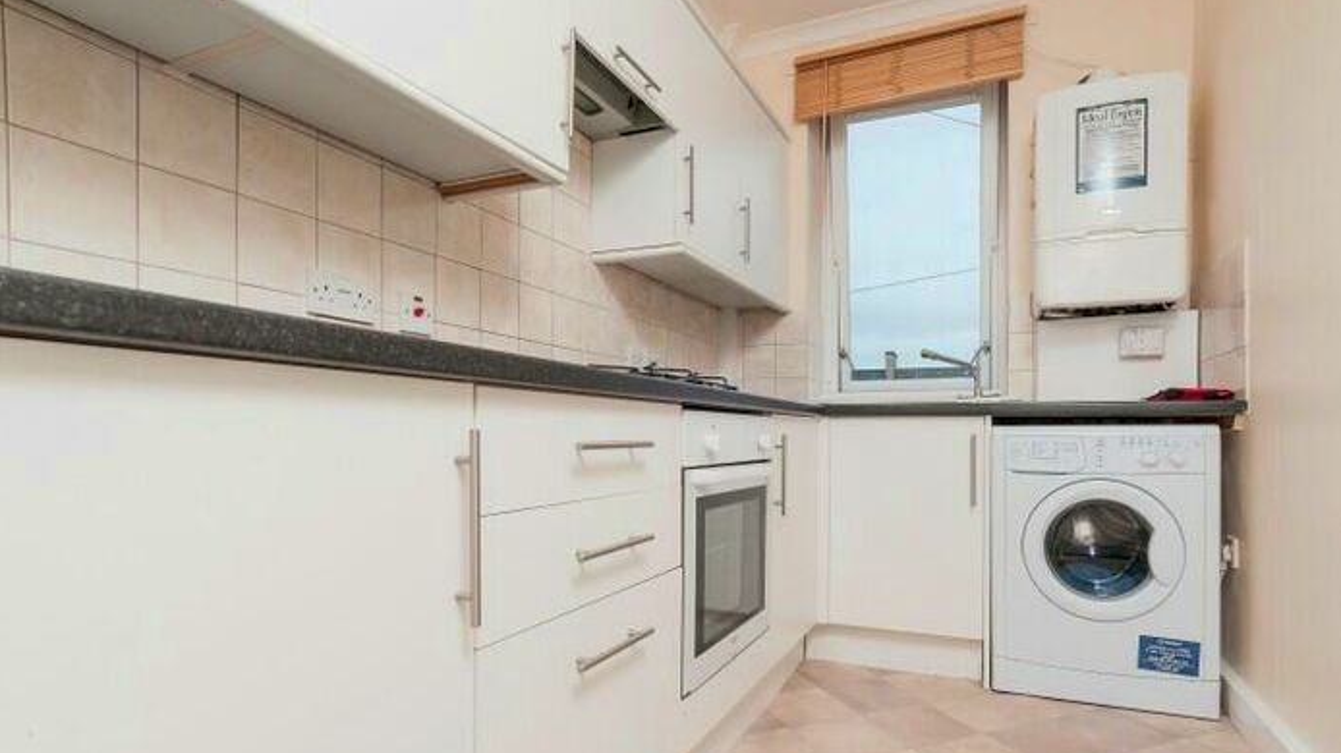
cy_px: 426
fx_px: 675
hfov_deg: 89.6
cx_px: 670
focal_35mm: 19
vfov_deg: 58.1
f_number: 11
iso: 200
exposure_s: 1/25
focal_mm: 12
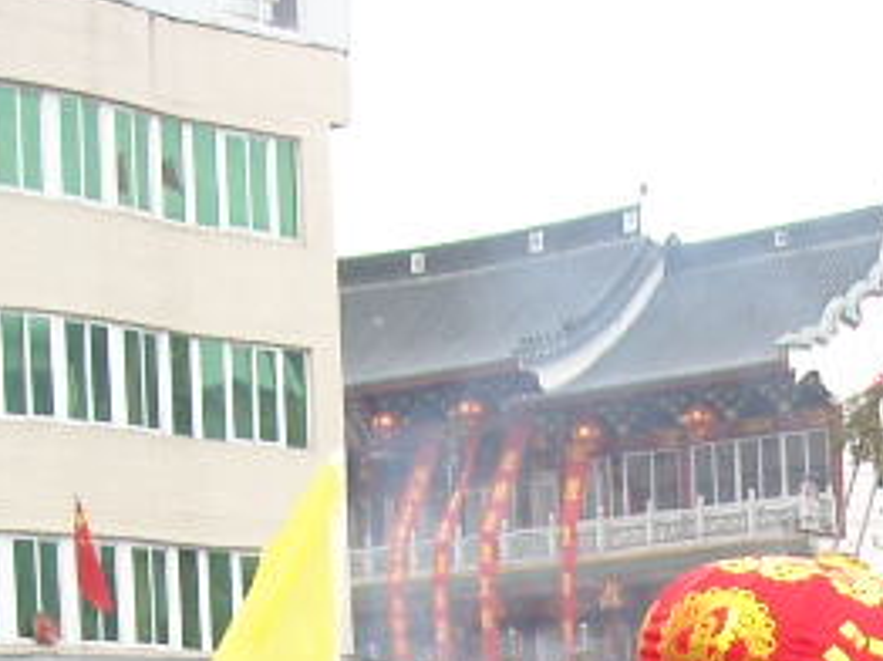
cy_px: 1275
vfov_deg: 10.1
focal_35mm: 137
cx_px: 1169
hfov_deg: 13.8
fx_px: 3491
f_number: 2.8
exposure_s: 1/176
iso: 64
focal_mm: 5.7
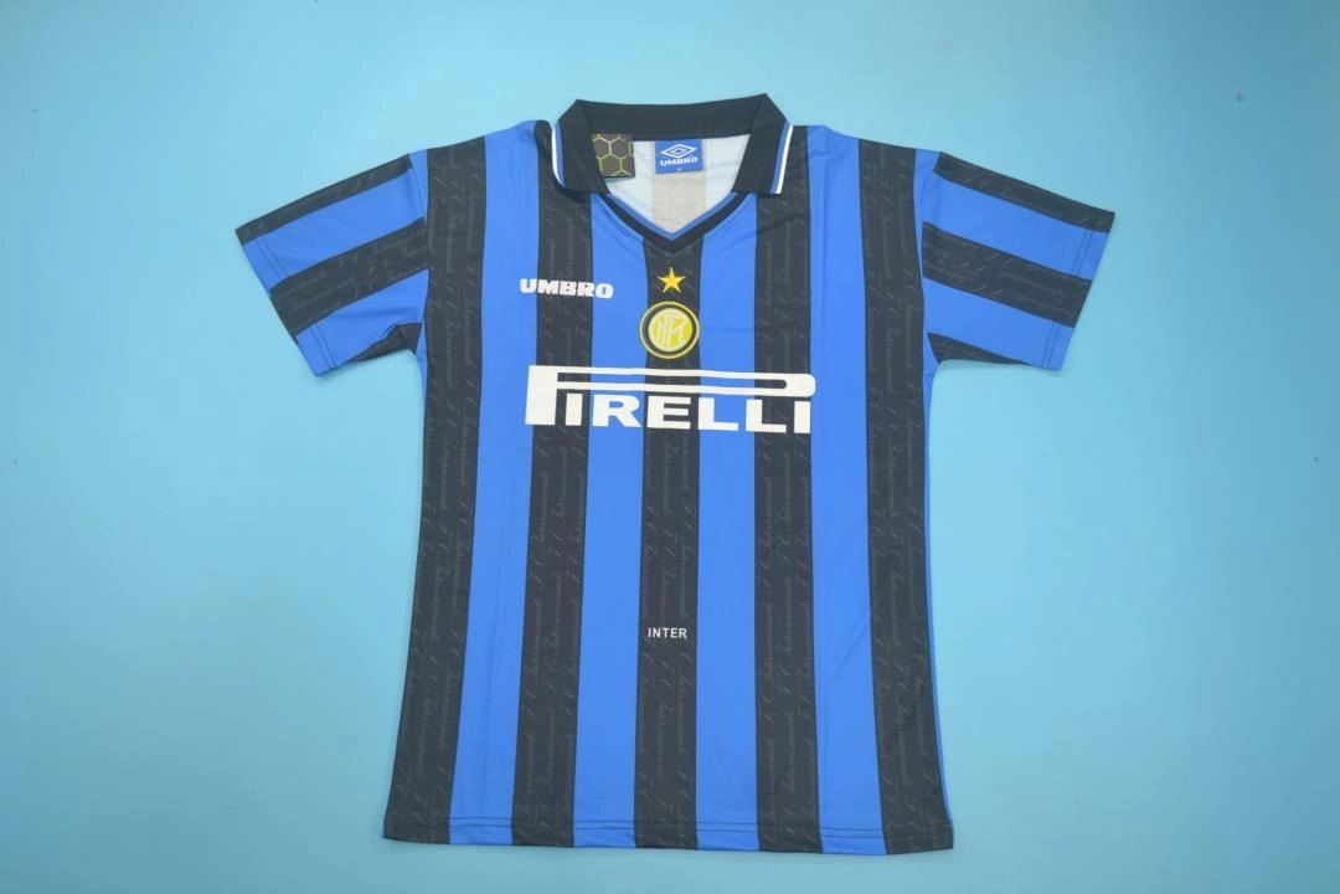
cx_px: 670
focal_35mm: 30
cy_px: 447
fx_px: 1117
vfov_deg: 43.6
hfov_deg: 61.9
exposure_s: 1/100
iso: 200
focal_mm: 20
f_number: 3.8
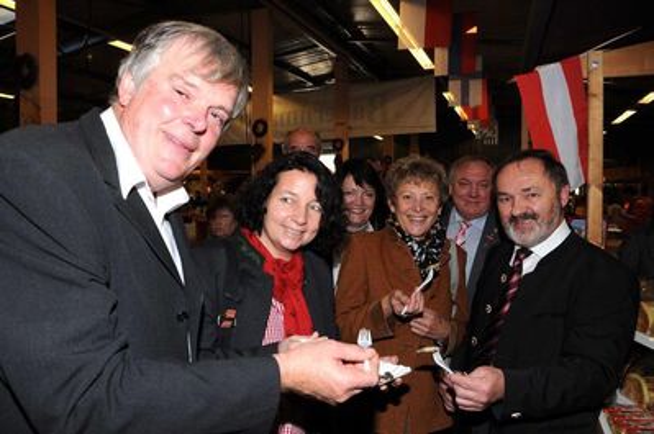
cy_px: 217
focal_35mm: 26
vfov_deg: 50.3
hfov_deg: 70.5
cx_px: 327
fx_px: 463
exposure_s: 1/125
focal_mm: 17
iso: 500
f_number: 7.1
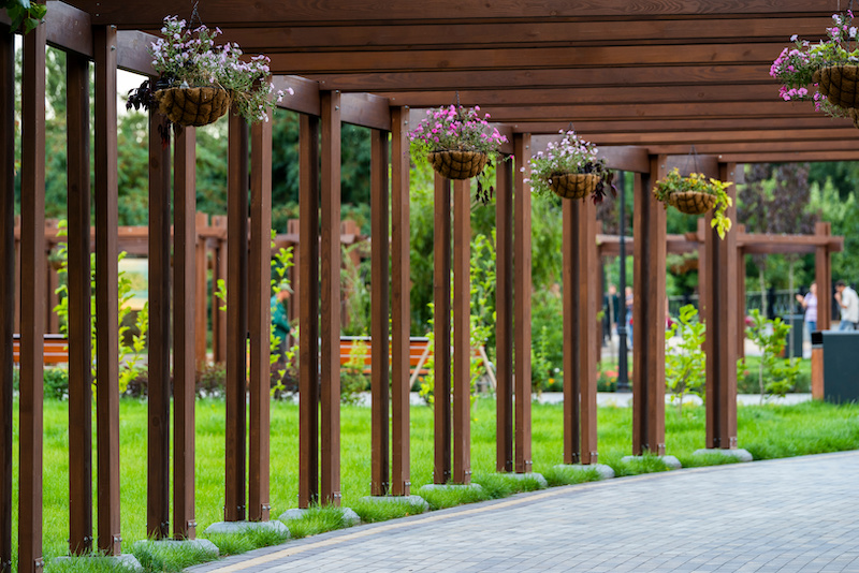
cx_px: 430
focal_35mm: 160
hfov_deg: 12.8
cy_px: 286
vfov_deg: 8.6
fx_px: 3819
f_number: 5.6
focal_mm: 160
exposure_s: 1/45
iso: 400
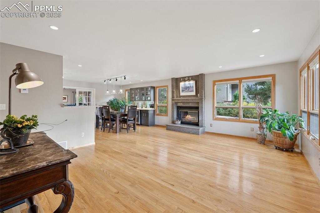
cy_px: 106
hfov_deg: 100.4
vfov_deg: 77.3
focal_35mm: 15
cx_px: 160
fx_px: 133
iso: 800
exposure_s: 1/13
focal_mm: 15
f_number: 11
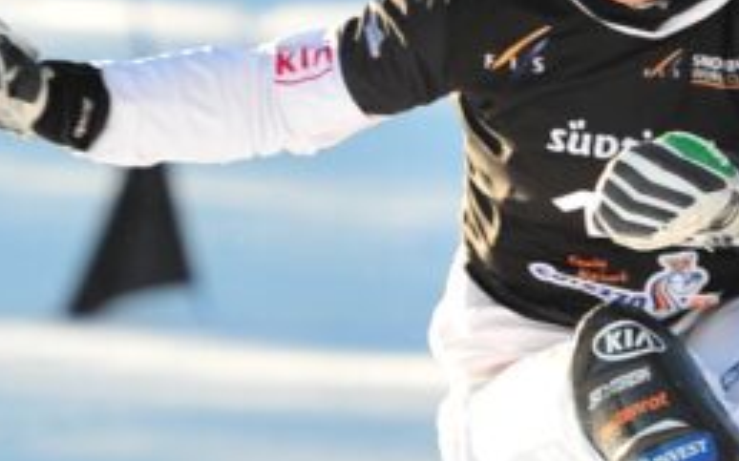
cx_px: 782
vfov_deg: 3.1
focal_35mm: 426
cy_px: 265
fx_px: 8576
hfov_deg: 4.9
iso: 250
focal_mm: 155
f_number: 4
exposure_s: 1/1000
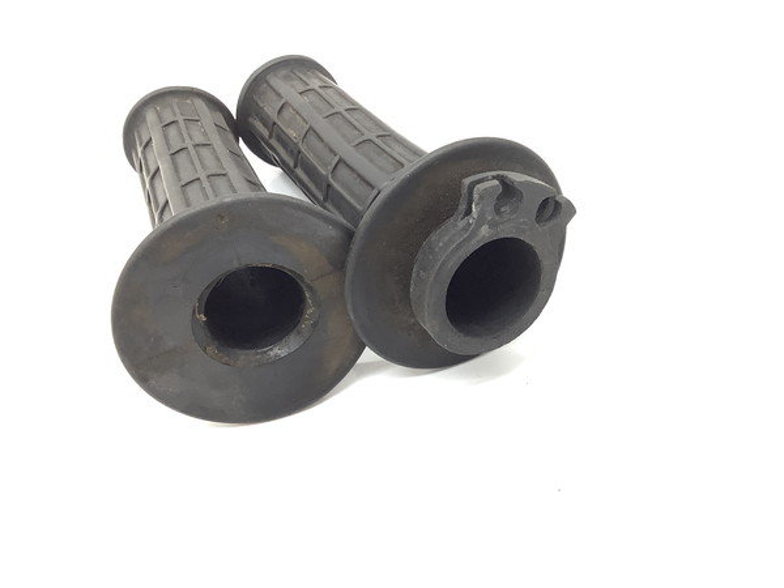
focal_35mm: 31
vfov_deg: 45.4
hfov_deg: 58.4
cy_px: 294
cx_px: 392
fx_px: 702
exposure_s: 1/100
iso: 80
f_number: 2.4
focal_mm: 3.3
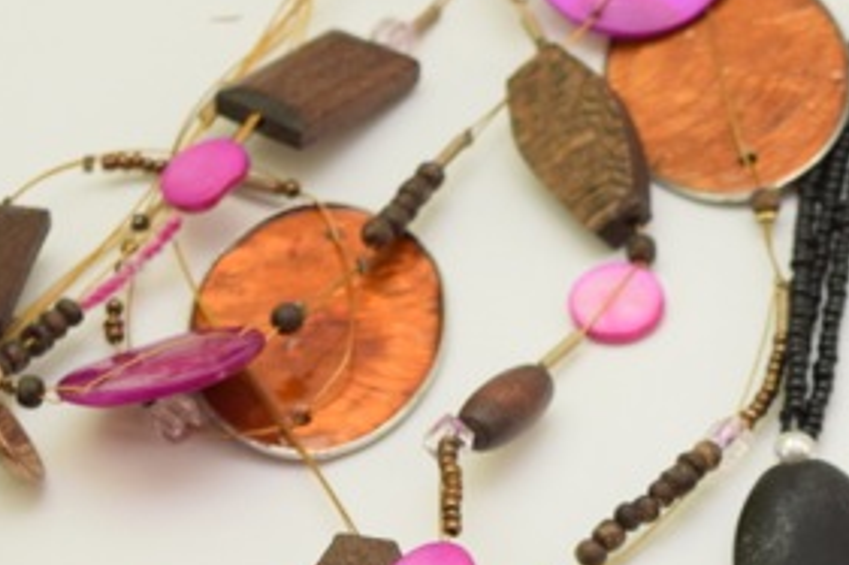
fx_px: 6924
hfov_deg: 7.0
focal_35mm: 294
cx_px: 958
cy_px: 603
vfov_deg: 4.7
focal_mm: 55
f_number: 5.6
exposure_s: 1/100
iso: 800
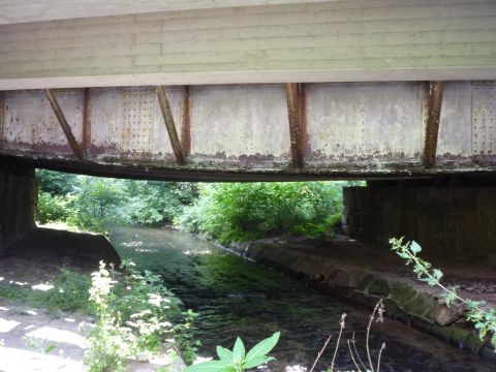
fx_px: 459
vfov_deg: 44.2
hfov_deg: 56.8
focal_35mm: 32
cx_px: 248
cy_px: 186
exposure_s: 1/60
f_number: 3.3
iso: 320
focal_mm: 5.2
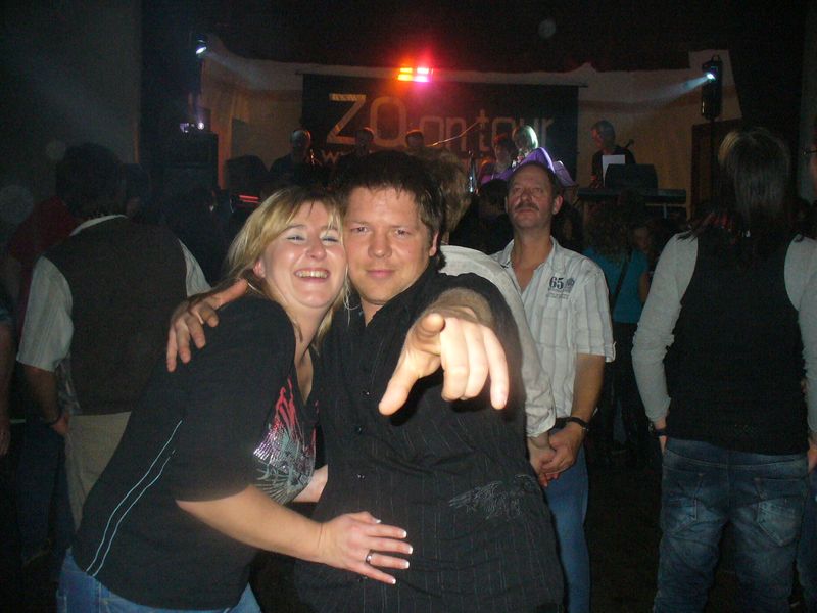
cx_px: 408
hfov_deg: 50.1
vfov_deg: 38.7
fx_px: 873
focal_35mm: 37
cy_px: 306
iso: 400
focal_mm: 6.1
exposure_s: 1/60
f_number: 2.8
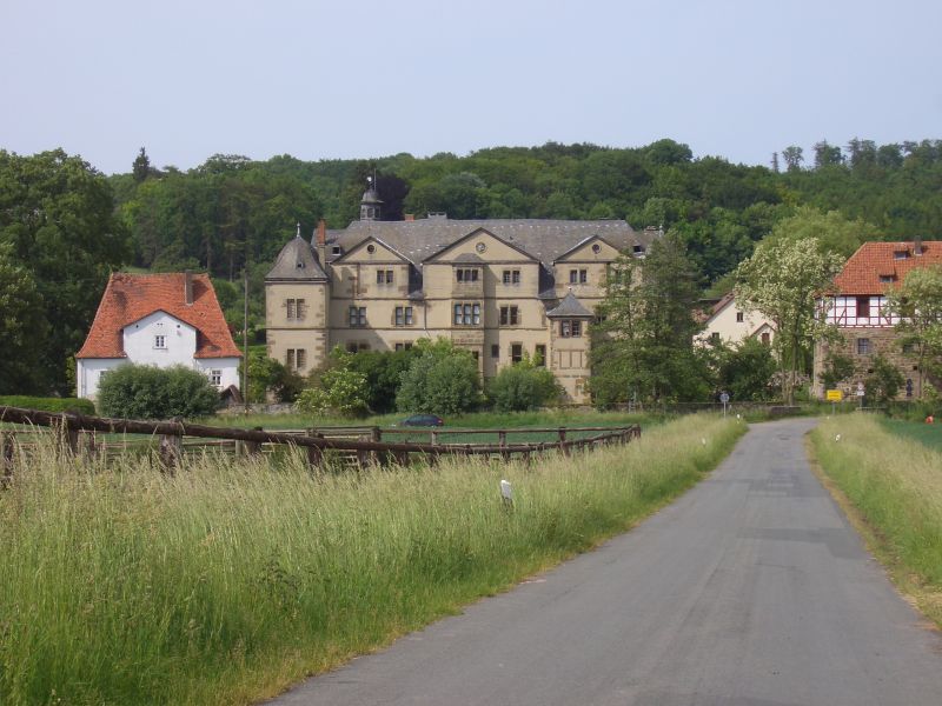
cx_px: 471
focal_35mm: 74
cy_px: 353
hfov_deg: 26.3
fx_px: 2014
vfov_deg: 19.9
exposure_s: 1/250
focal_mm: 12.2
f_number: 6.2
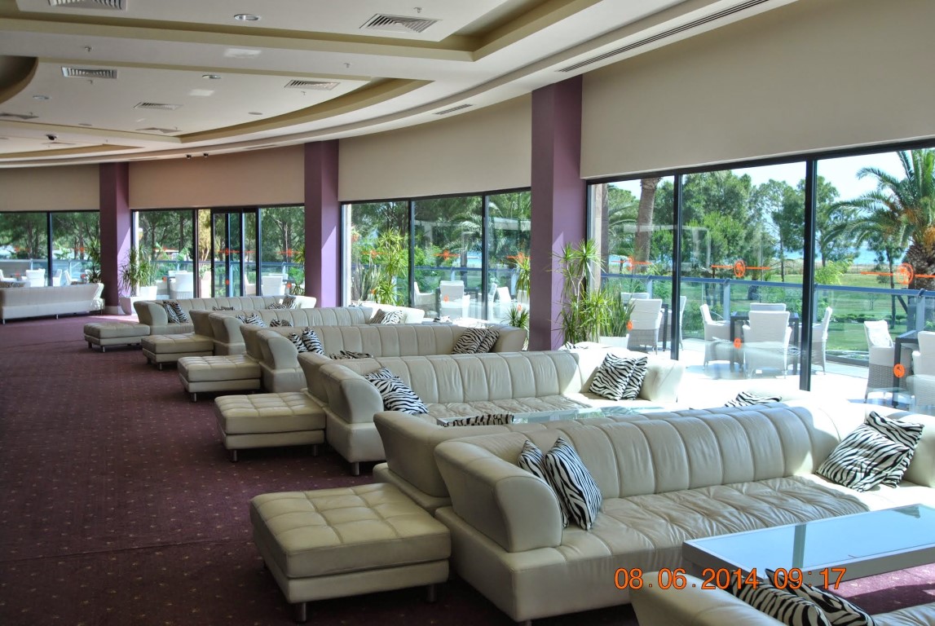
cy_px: 313
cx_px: 468
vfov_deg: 37.0
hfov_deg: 53.1
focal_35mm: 36
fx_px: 936
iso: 160
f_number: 5.6
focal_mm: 24
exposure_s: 1/125
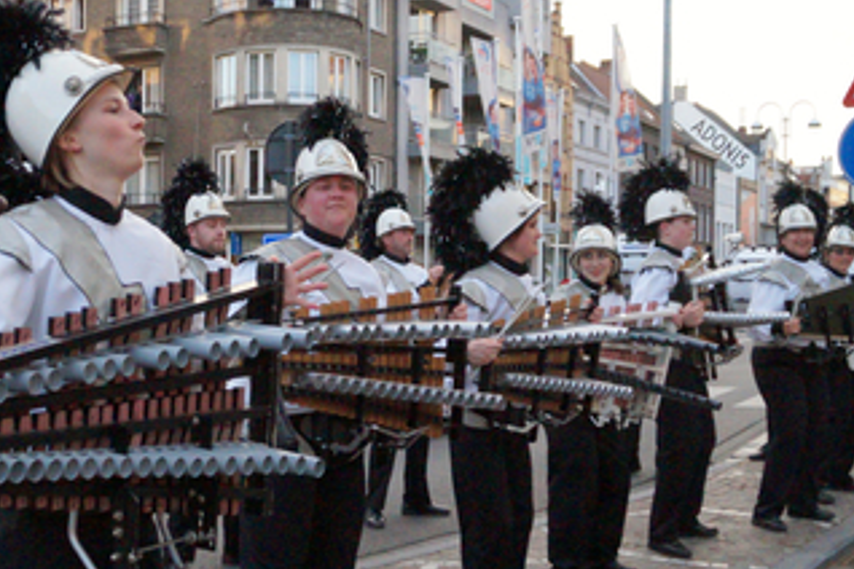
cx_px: 228
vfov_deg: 26.4
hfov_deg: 38.0
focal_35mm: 51
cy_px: 370
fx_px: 1210
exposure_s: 1/2000
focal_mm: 18
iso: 3200
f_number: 4
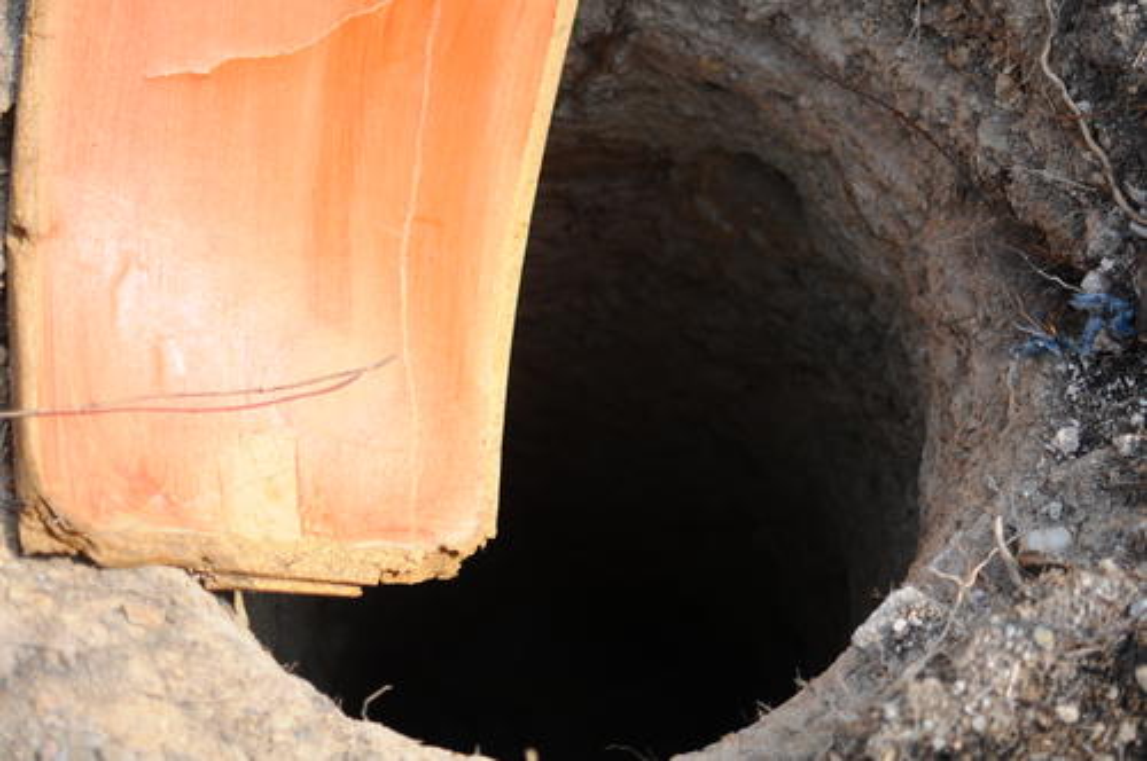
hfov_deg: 37.9
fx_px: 1671
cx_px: 574
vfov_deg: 25.7
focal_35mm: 52
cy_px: 380
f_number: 2.8
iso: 200
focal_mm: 35
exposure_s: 1/4000
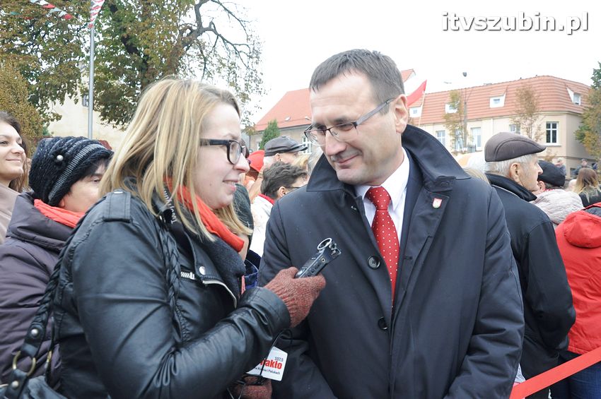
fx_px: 550
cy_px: 200
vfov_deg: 39.9
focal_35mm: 33
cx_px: 300
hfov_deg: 57.3
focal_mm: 22
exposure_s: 1/125
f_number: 5.6
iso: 800
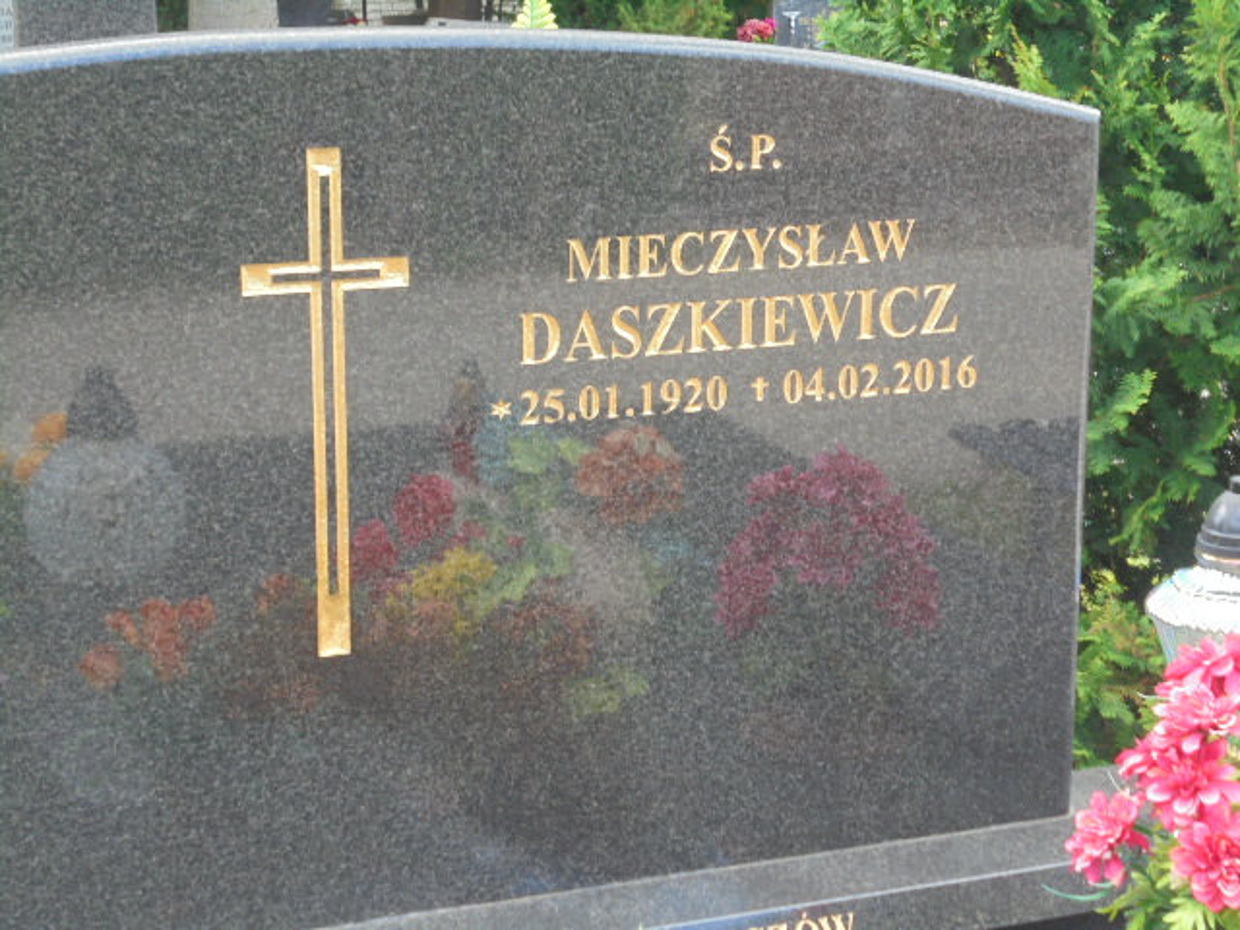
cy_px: 465
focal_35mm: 73
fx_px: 2615
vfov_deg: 20.2
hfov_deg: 26.7
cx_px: 620
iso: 100
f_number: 6.1
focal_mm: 13.1
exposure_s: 1/30
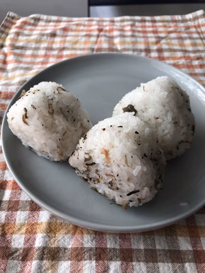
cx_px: 102
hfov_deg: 49.7
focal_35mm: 28
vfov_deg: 63.4
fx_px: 221
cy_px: 136
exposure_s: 1/30
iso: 20
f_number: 1.8
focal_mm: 4
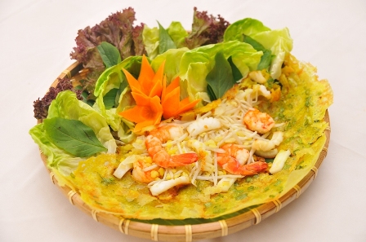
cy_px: 121
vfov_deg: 22.5
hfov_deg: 33.5
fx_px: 609
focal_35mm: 60
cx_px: 183
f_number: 3.5
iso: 400
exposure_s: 1/125
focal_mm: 40
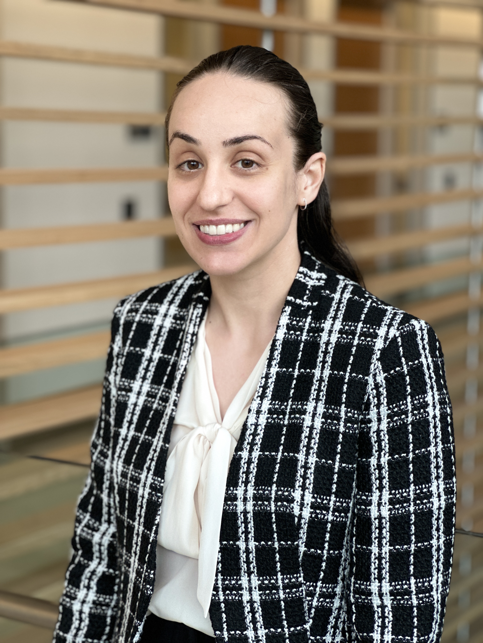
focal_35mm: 77
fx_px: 1433
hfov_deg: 19.1
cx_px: 242
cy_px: 322
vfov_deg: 25.3
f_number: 2.8
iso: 125
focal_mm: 9
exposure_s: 1/120
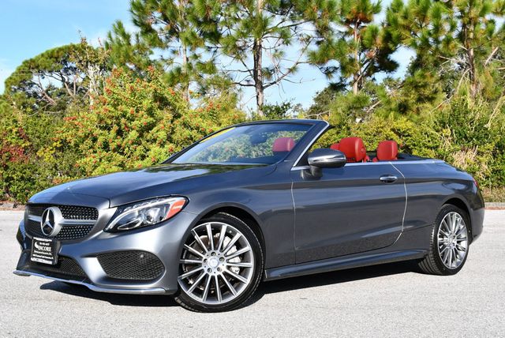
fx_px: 758
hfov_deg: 36.8
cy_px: 169
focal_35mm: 54
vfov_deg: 25.1
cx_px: 252
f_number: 8
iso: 110
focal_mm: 27
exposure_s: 1/250
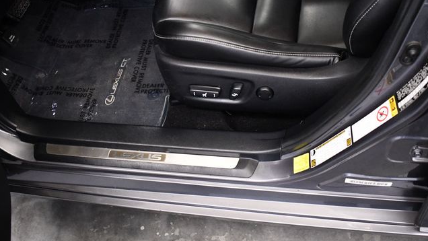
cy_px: 120
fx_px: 431
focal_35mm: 38
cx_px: 214
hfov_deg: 52.8
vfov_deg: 31.2
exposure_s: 1/125
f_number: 3.5
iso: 2500
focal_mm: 18
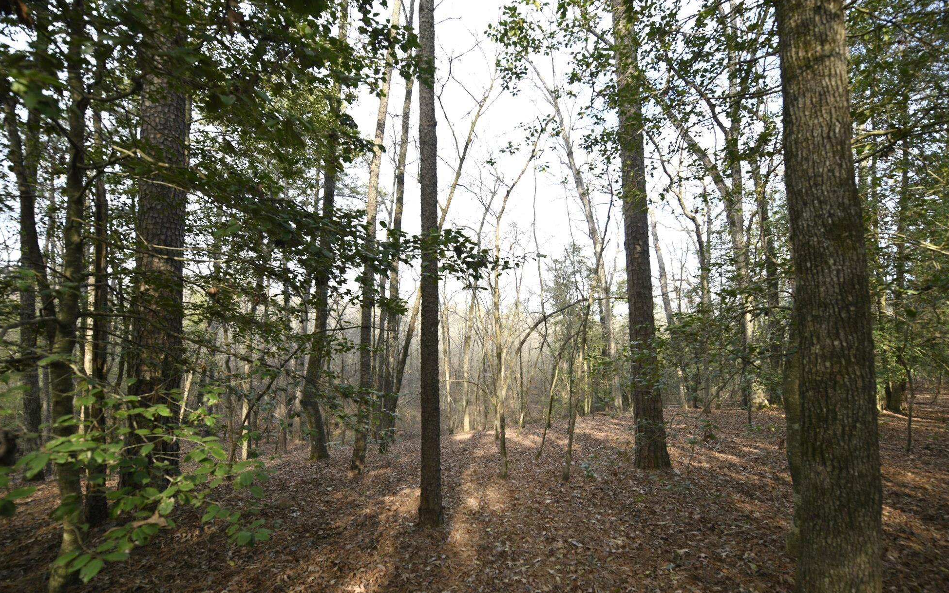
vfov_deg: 74.5
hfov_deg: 101.4
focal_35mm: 15
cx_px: 490
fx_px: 388
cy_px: 330
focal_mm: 14
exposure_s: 1/60
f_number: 4
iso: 64
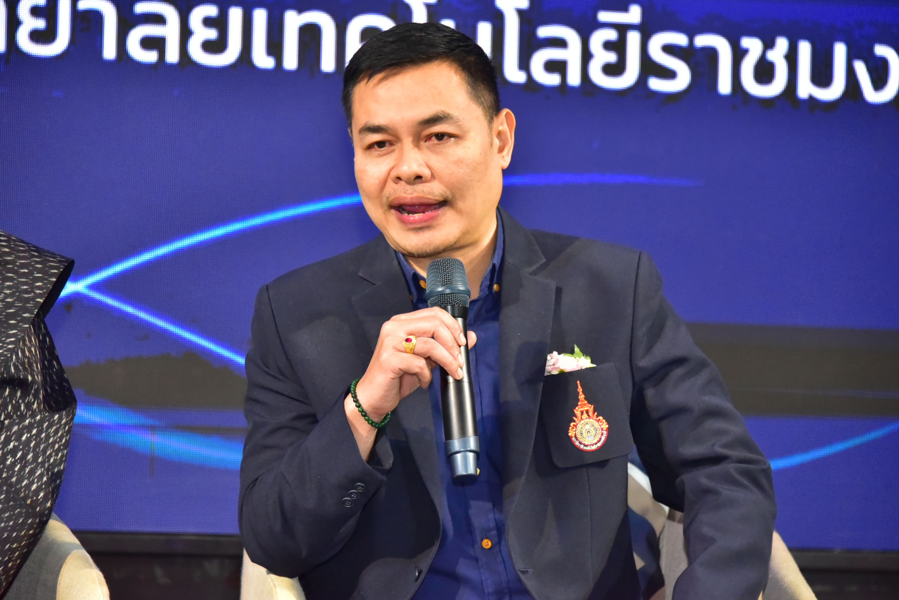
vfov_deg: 7.2
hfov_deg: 10.8
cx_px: 450
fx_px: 4746
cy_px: 300
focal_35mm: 190
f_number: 6.3
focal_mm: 190
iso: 6400
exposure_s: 1/200
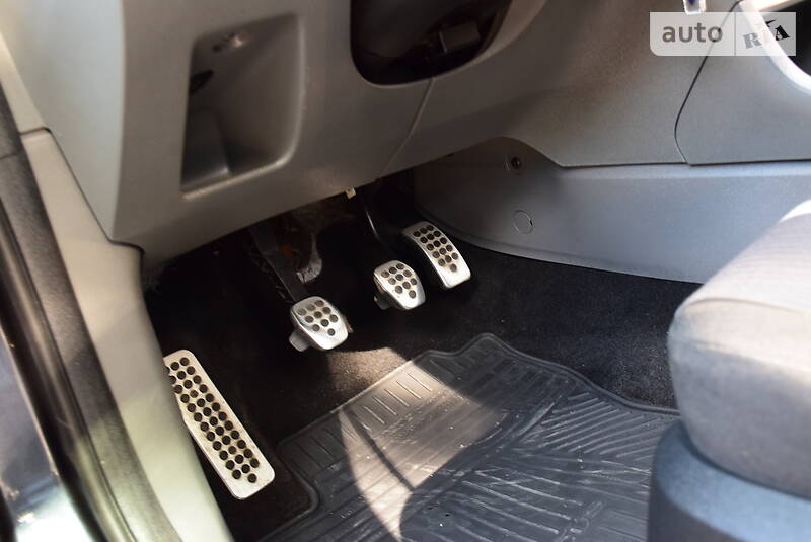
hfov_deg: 47.9
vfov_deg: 33.1
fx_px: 913
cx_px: 406
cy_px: 271
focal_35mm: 40
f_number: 6.3
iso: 1000
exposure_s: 1/15
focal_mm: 27
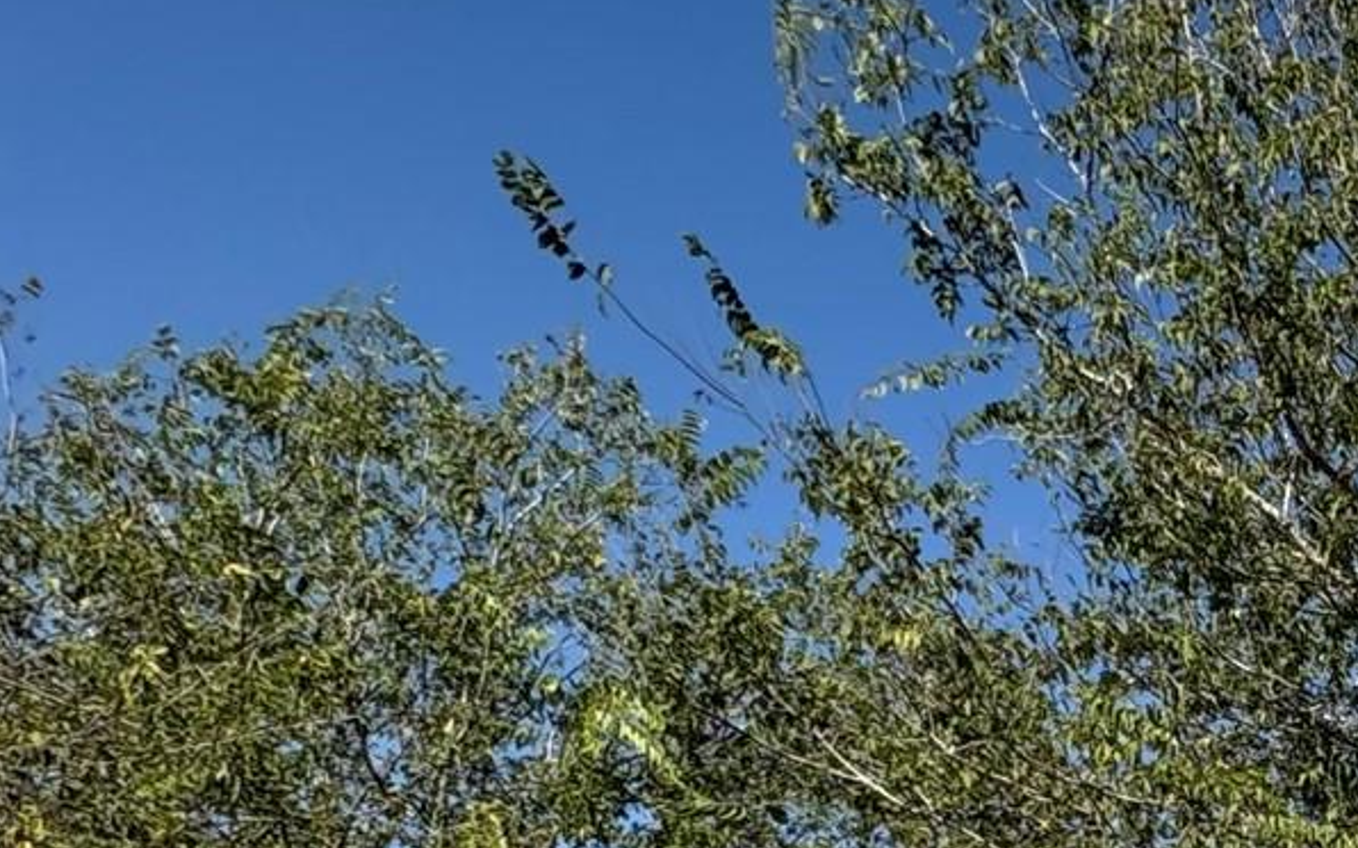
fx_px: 1887
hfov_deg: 26.2
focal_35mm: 51
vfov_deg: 20.6
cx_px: 2133
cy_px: 1361
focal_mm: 2.22
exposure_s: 1/2083
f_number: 2.2
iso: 50
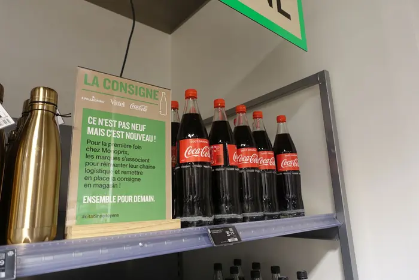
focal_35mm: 24
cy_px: 140
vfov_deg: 53.2
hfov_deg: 73.7
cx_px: 210
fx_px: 279
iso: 320
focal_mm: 8.8
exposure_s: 1/40
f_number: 2.8
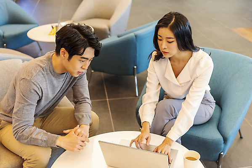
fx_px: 322
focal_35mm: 46
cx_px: 126
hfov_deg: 42.7
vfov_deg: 29.3
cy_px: 84
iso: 400
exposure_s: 1/100
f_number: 2.8
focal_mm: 46
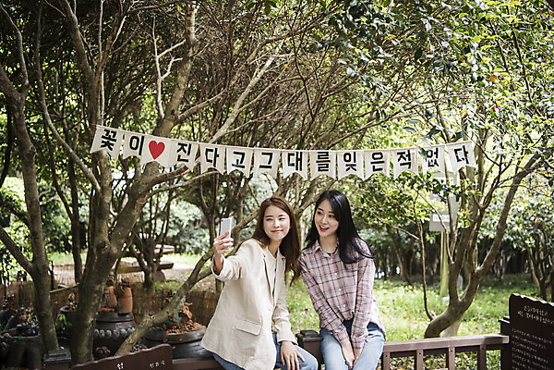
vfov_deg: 29.9
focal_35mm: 45
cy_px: 185
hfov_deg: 43.6
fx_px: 692
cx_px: 277
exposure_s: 1/160
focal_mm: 45
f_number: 2.8
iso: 400
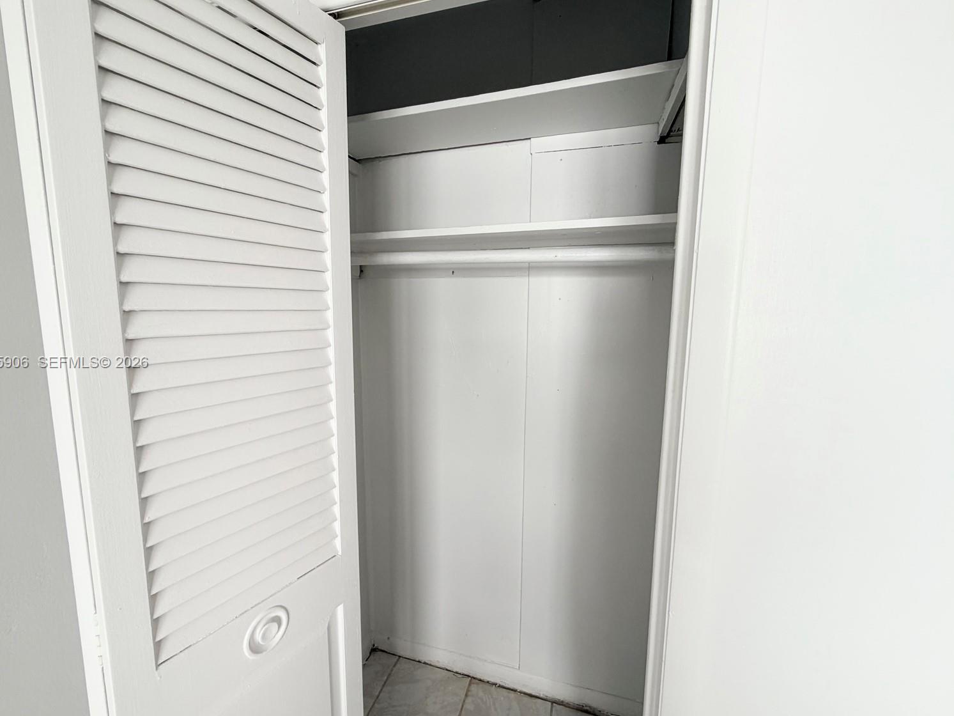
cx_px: 460
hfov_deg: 98.1
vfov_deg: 81.7
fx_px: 413
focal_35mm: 15
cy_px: 363
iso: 80
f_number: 2.2
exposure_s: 1/121
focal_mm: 2.22
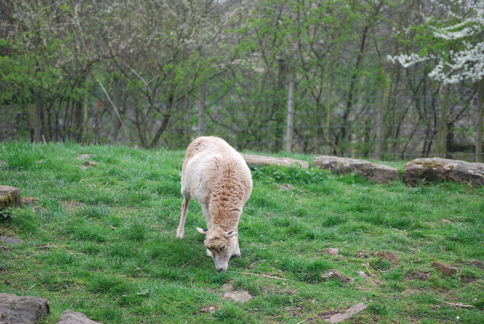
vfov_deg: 13.5
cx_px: 242
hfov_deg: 20.0
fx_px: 1373
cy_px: 162
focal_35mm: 102
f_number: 4.2
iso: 400
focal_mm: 68
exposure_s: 1/100
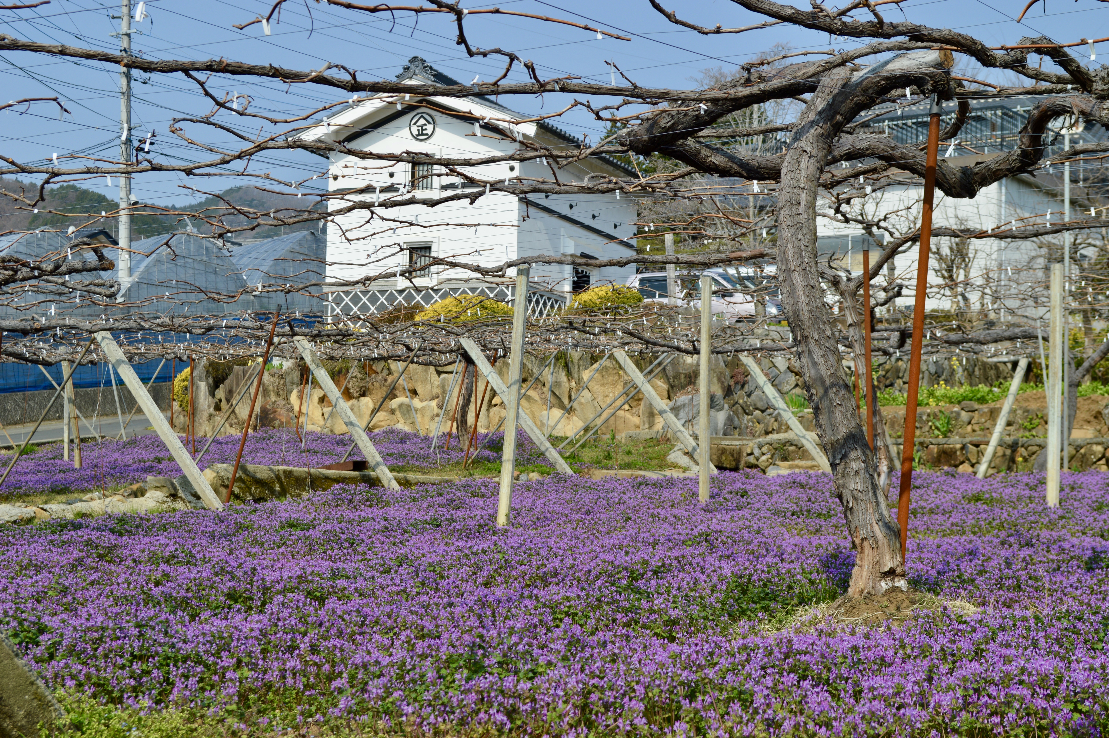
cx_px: 554
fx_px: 1939
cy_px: 369
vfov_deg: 21.5
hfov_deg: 31.9
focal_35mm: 63
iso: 100
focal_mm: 42
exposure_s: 1/250
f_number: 8
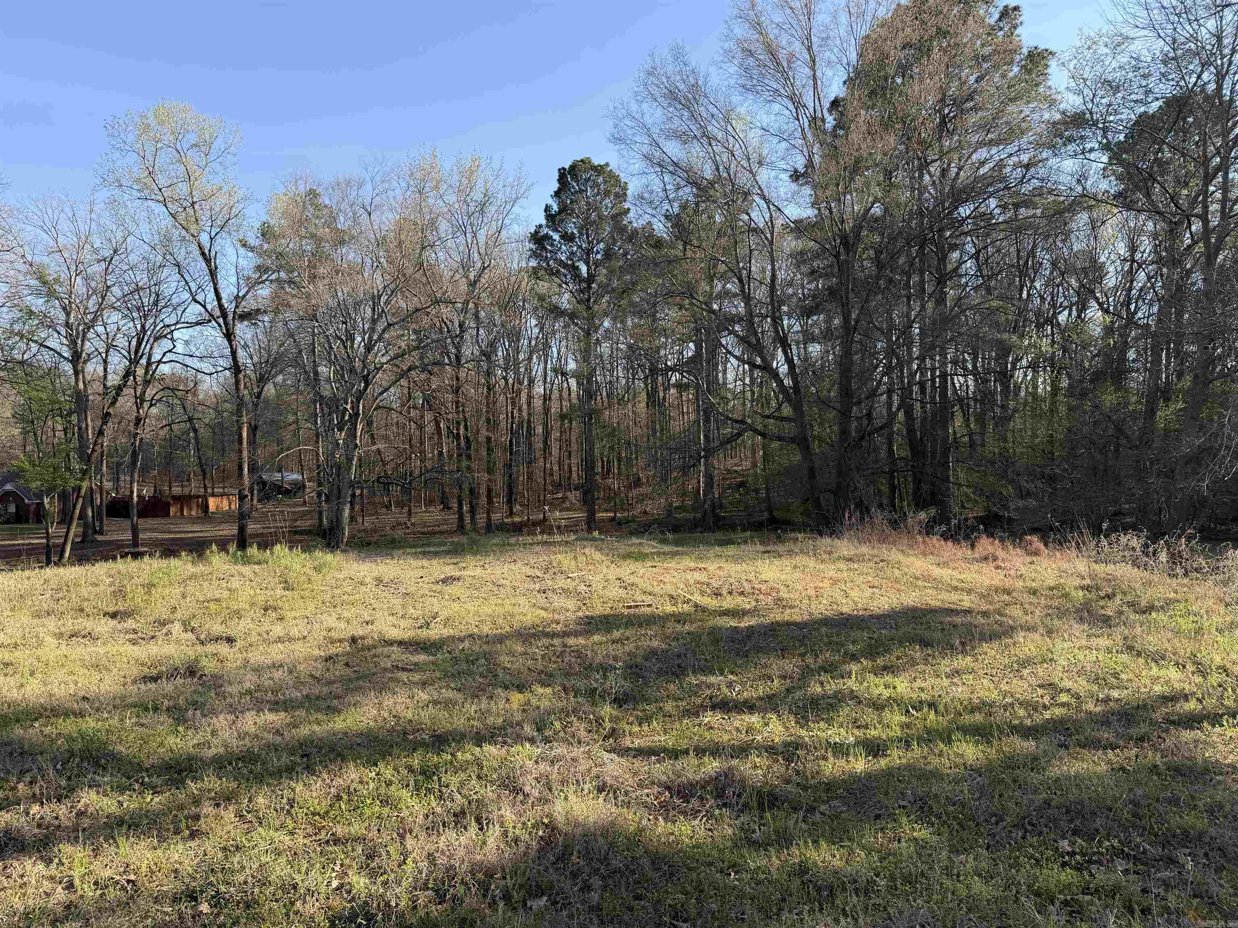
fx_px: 858
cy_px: 464
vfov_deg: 56.8
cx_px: 619
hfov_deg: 71.6
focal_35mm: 24
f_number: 1.78
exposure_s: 1/1271
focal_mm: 6.76
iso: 80
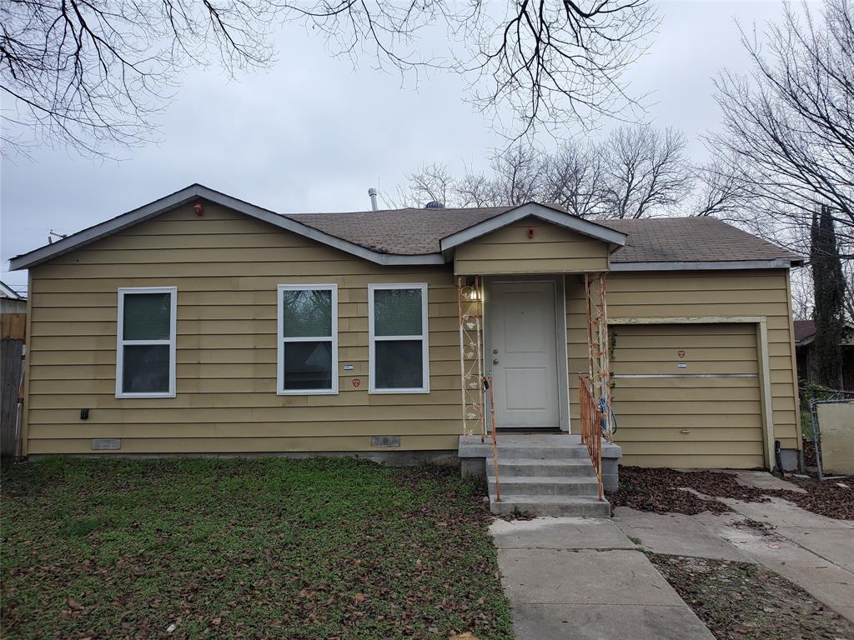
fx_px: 641
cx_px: 427
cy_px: 320
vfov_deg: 53.1
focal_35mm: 26
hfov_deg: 67.3
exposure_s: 1/229
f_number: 2.4
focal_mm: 4.3
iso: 50
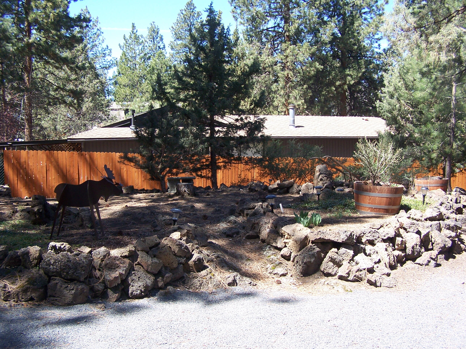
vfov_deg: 37.7
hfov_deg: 49.0
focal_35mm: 38
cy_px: 174
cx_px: 233
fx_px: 512
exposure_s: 1/250
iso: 80
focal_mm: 6.3
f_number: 2.8
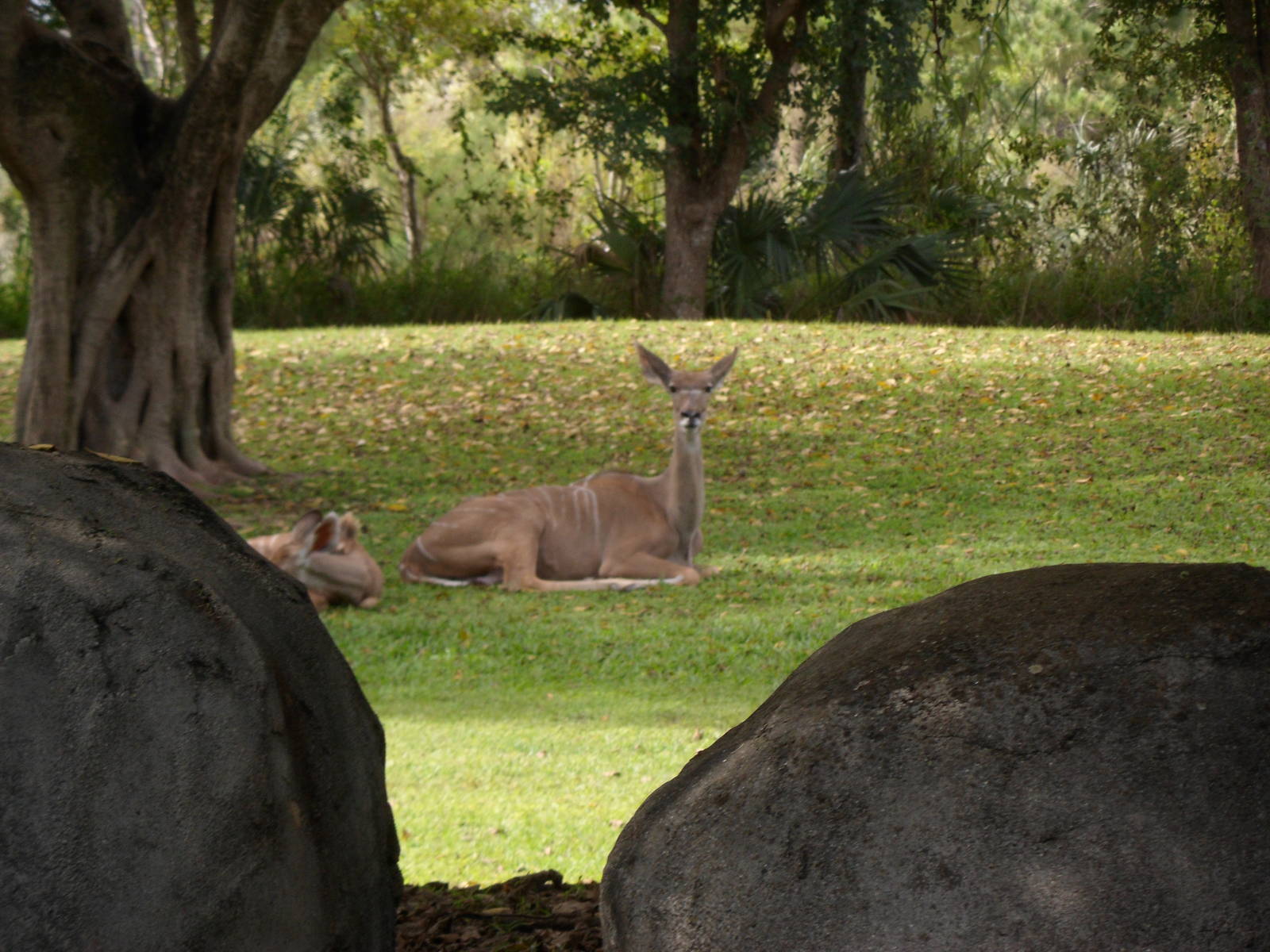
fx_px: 9906
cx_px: 635
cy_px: 476
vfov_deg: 5.5
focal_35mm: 270
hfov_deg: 7.3
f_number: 5.9
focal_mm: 46.8
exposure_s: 1/180
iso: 80
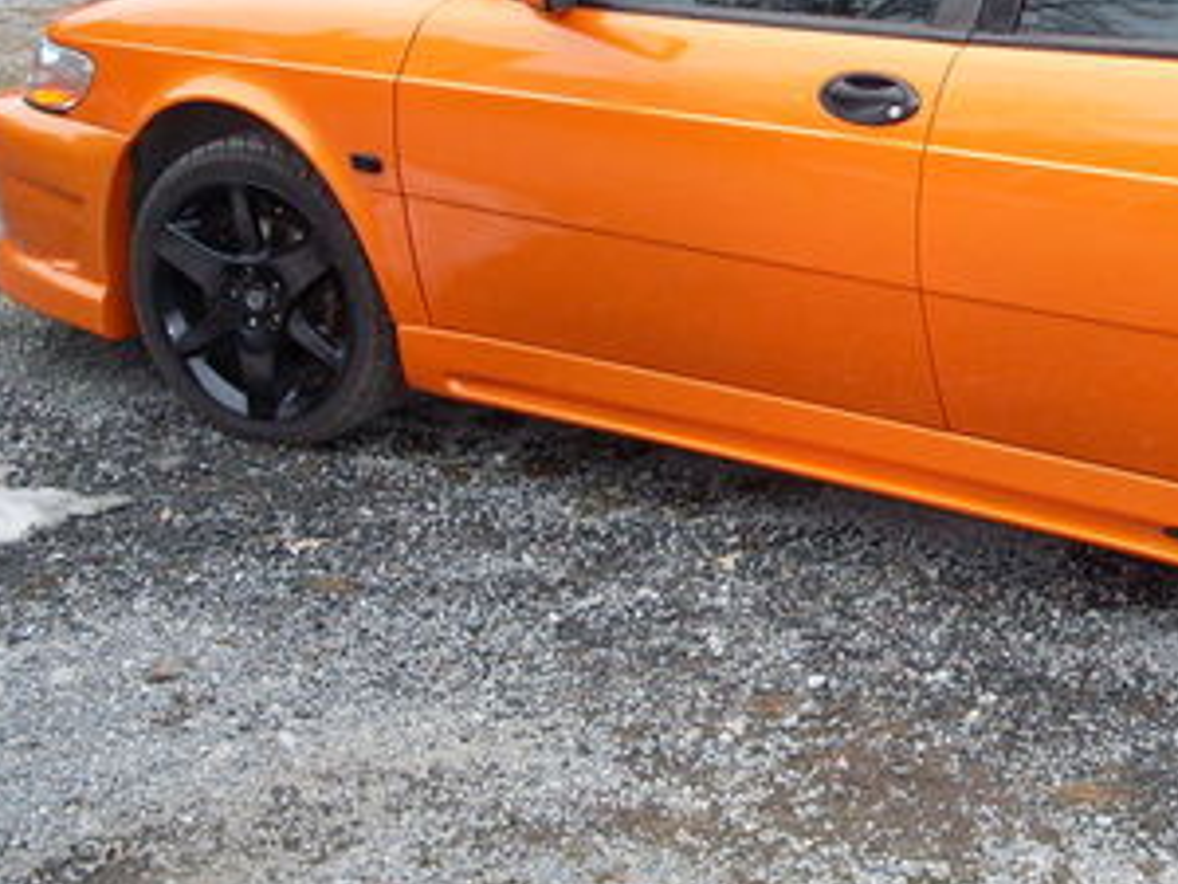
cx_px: 1096
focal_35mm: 81
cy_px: 303
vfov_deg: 18.2
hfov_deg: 23.4
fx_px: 2756
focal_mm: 6.3
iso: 120
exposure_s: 1/45
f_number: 2.8
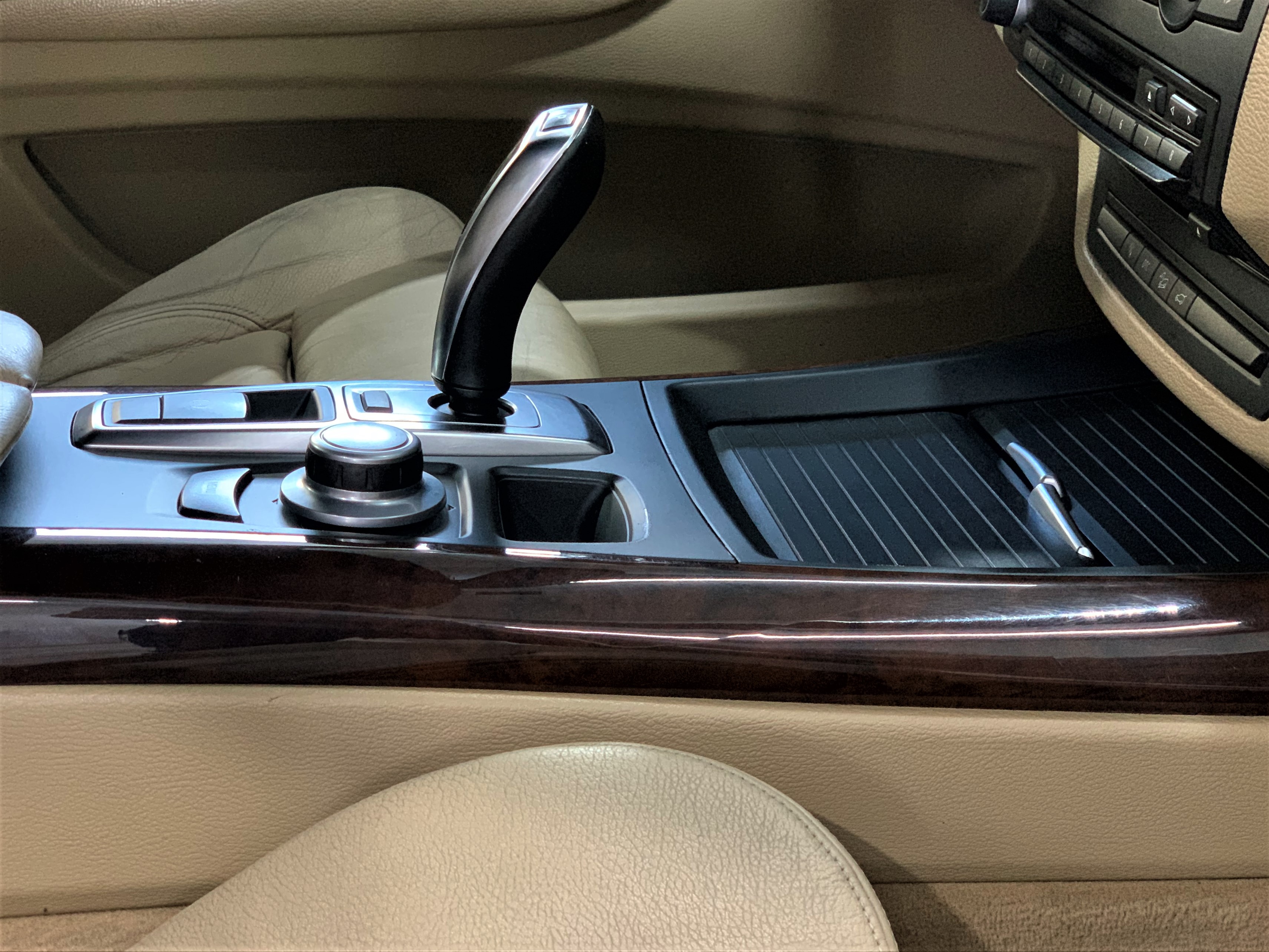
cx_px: 634
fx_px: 1906
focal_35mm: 52
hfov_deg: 36.8
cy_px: 476
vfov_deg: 28.0
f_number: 2.4
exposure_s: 1/50
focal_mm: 6
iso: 400
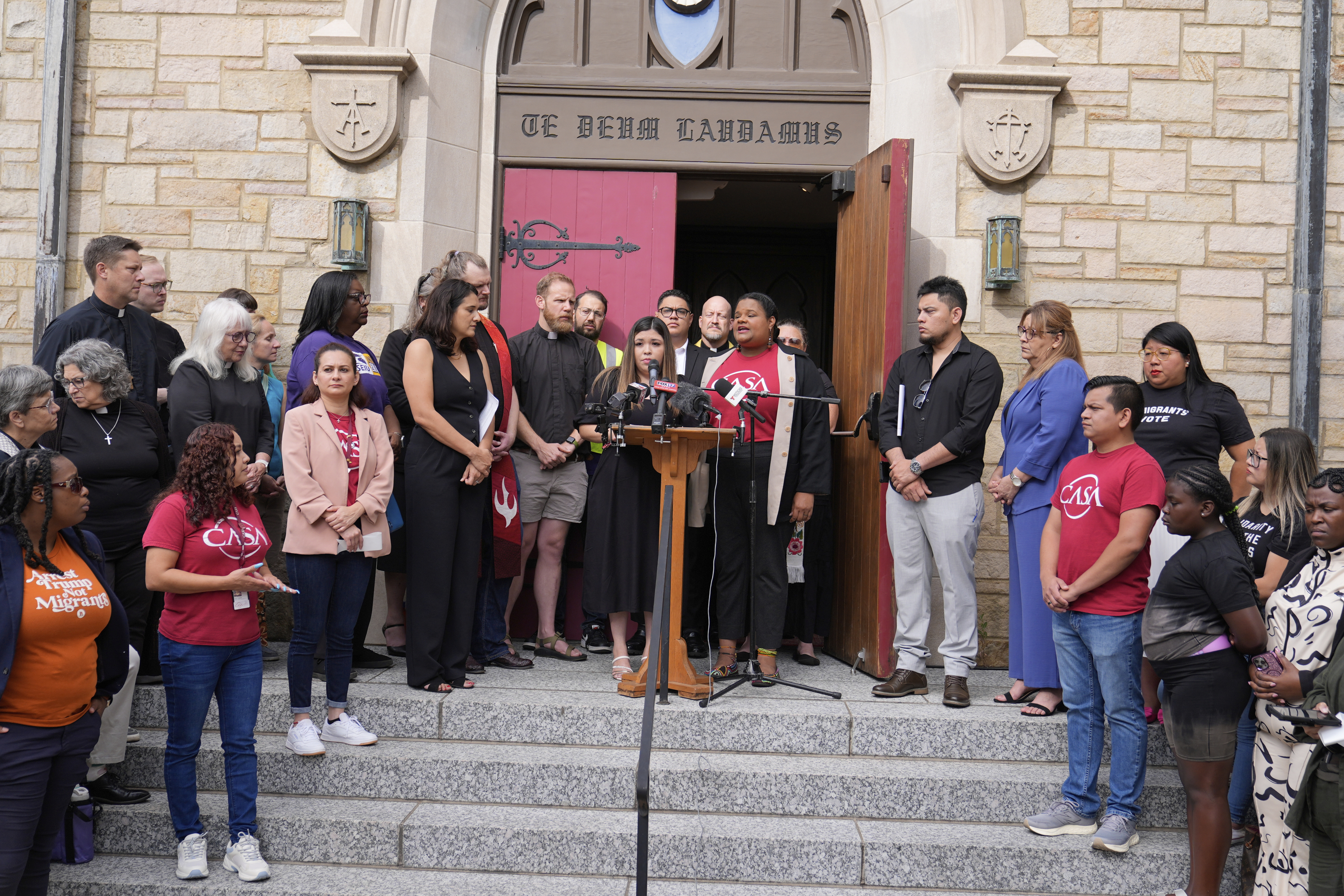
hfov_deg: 51.9
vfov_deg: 35.9
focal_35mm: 37
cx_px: 672
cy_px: 448
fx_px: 1381
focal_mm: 37
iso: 400
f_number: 3.2
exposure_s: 1/2000
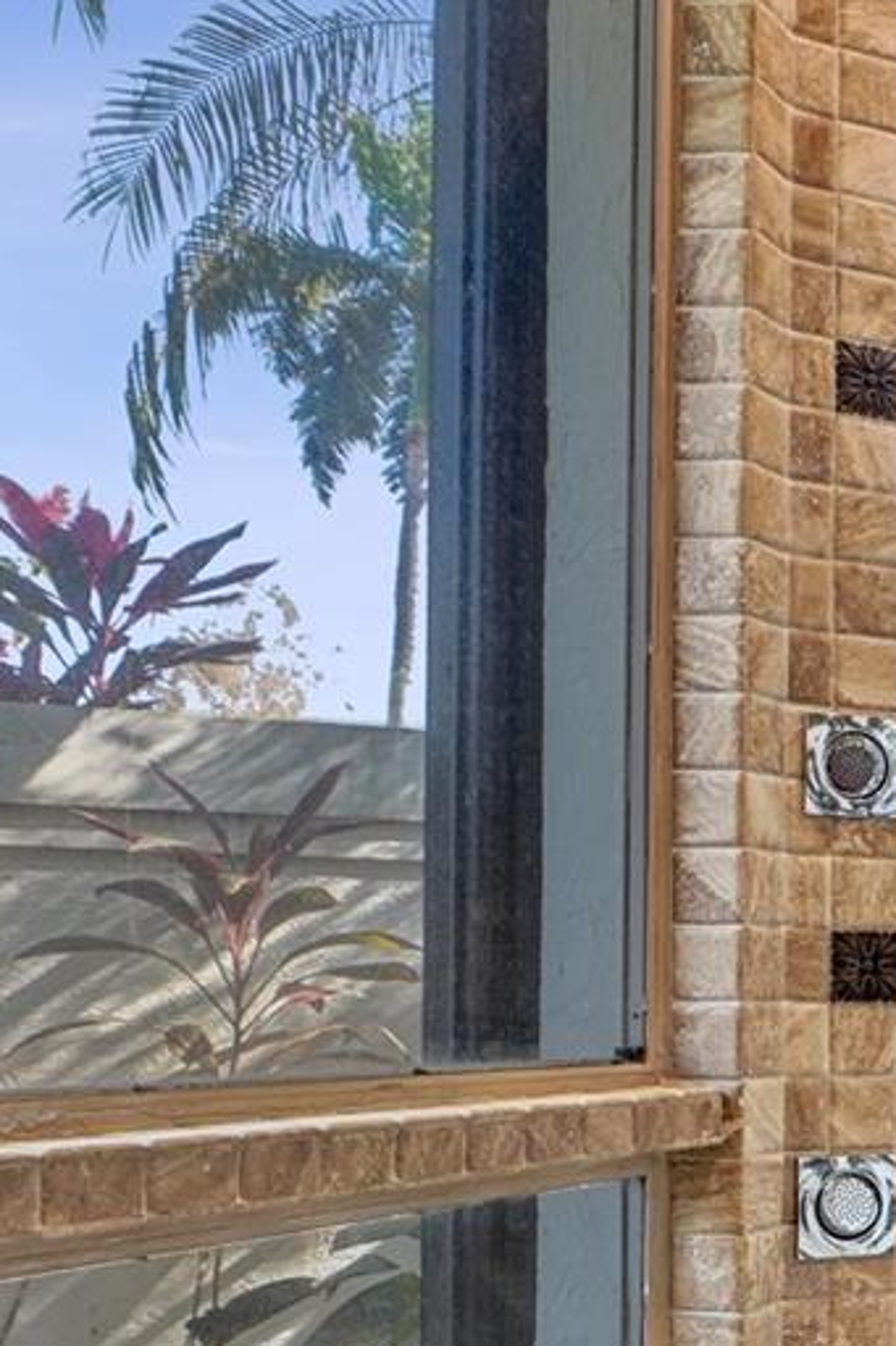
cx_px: 1261
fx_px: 1868
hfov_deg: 23.0
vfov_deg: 39.1
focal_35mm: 50
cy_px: 911
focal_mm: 16
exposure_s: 1/100
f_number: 4
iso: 640
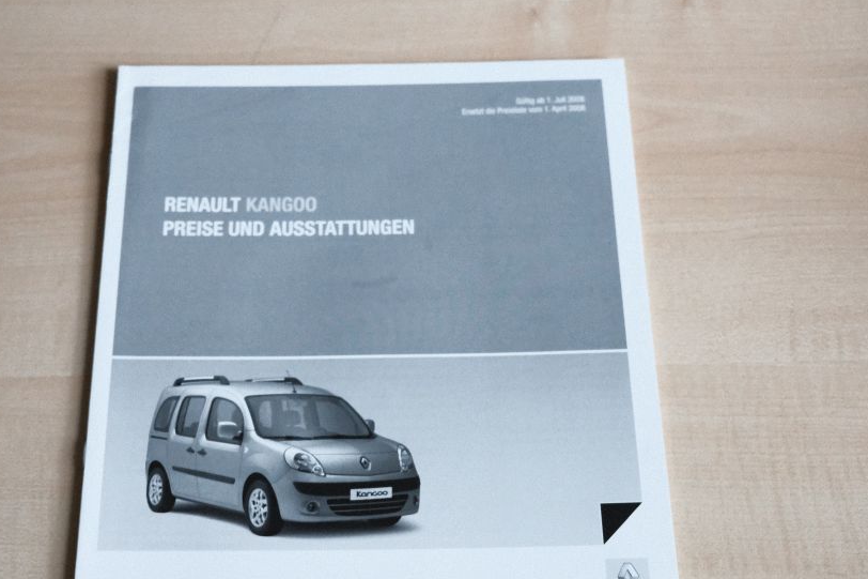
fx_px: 1061
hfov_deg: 44.4
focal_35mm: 44
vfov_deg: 30.4
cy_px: 341
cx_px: 380
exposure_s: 1/450
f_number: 3.6
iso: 6400
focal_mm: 24.3
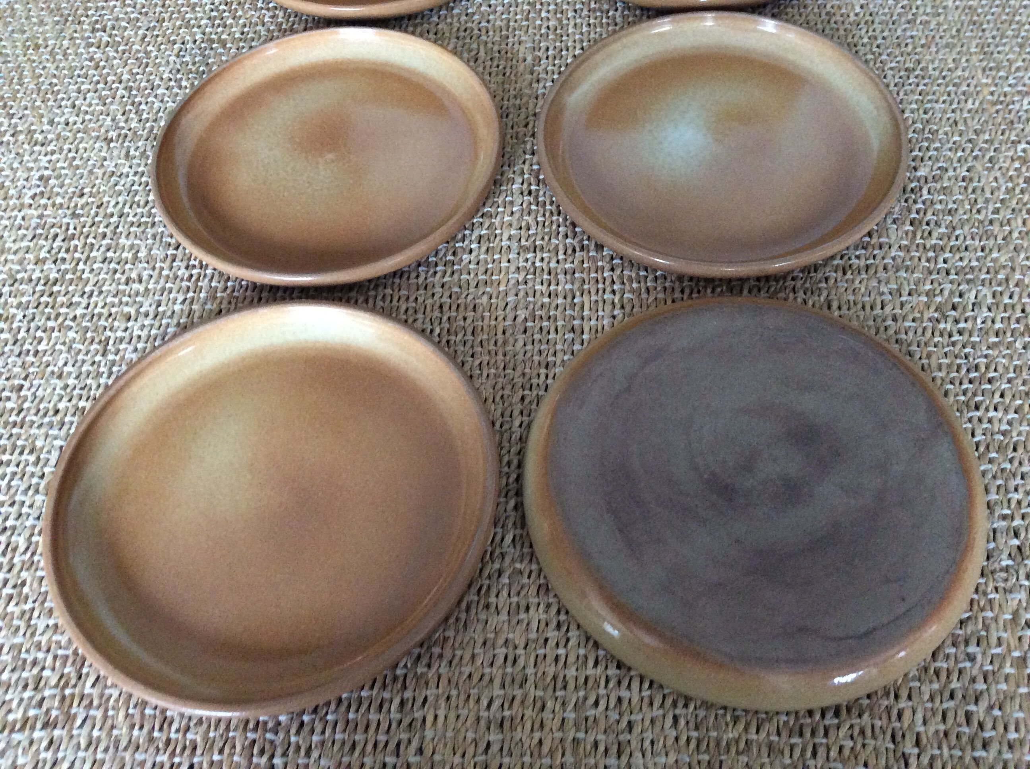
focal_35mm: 32
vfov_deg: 44.1
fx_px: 951
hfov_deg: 56.9
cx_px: 515
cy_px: 384
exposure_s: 1/25
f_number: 2.4
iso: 320
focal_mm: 3.3
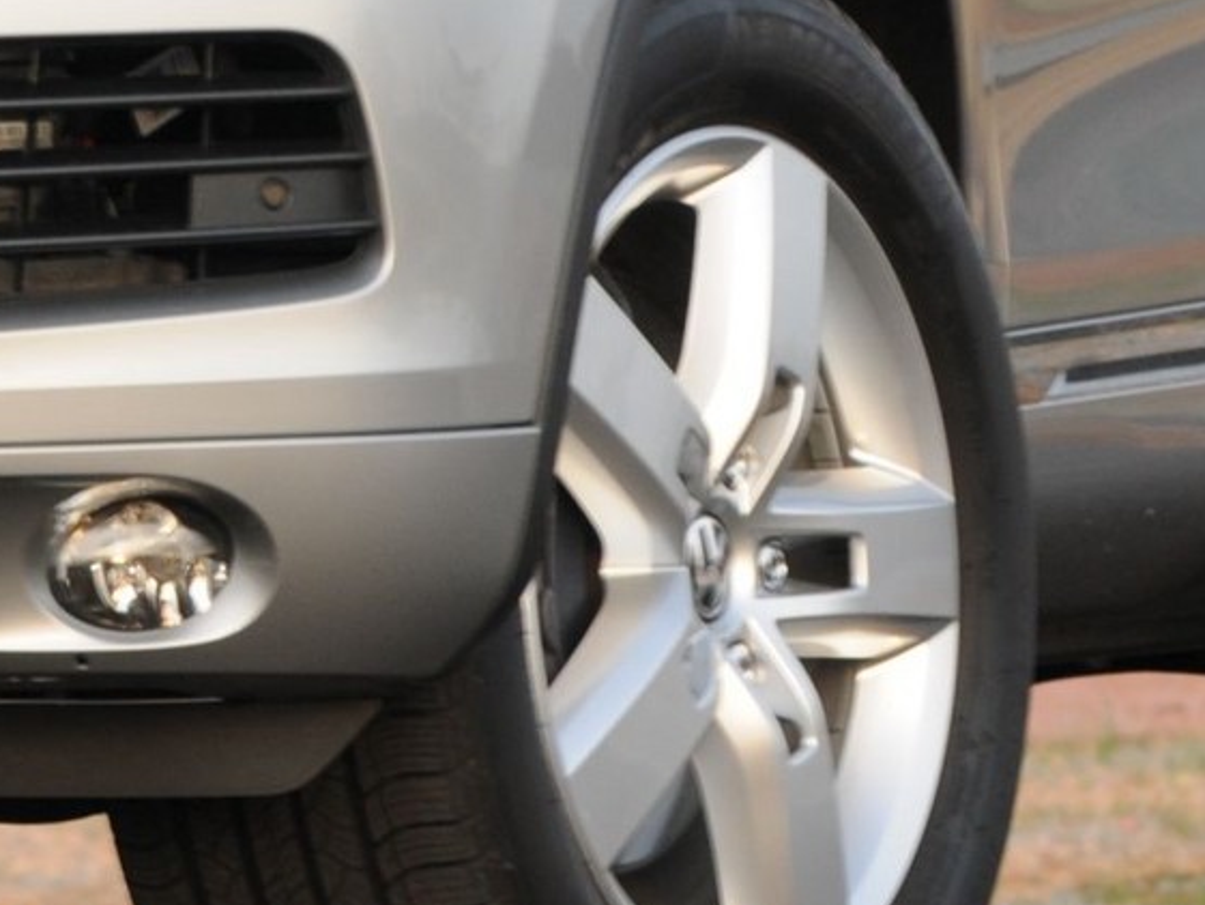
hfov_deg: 2.9
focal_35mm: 674
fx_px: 23472
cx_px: -217
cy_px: -201
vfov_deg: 2.2
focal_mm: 105
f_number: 8
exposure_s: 1/60
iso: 250
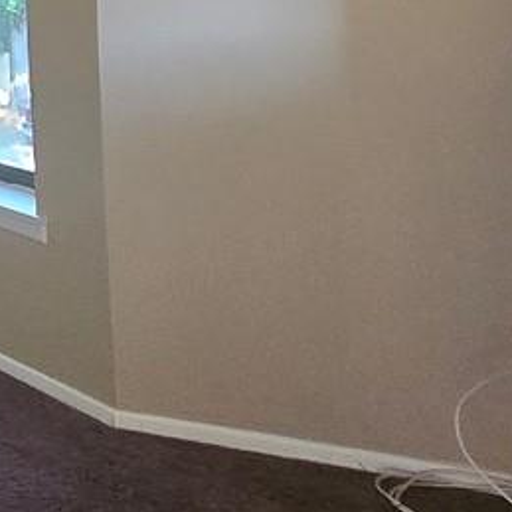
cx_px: -809
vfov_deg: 22.9
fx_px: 1188
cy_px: -53
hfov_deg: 13.8
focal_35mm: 71
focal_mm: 1.7
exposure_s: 1/60
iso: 160
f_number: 2.2
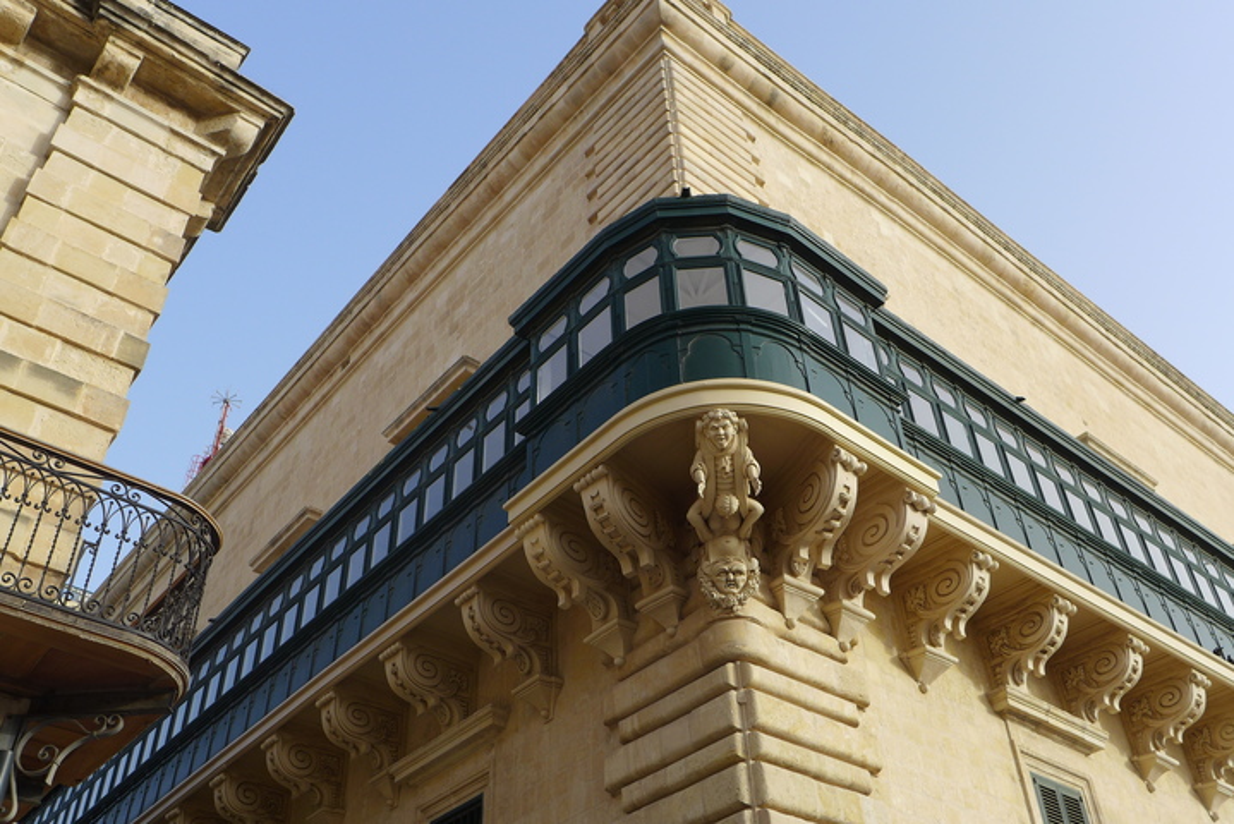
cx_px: 617
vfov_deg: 41.2
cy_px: 412
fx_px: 1097
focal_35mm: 32
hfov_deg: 58.7
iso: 80
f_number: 2.8
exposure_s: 1/800
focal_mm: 6.3
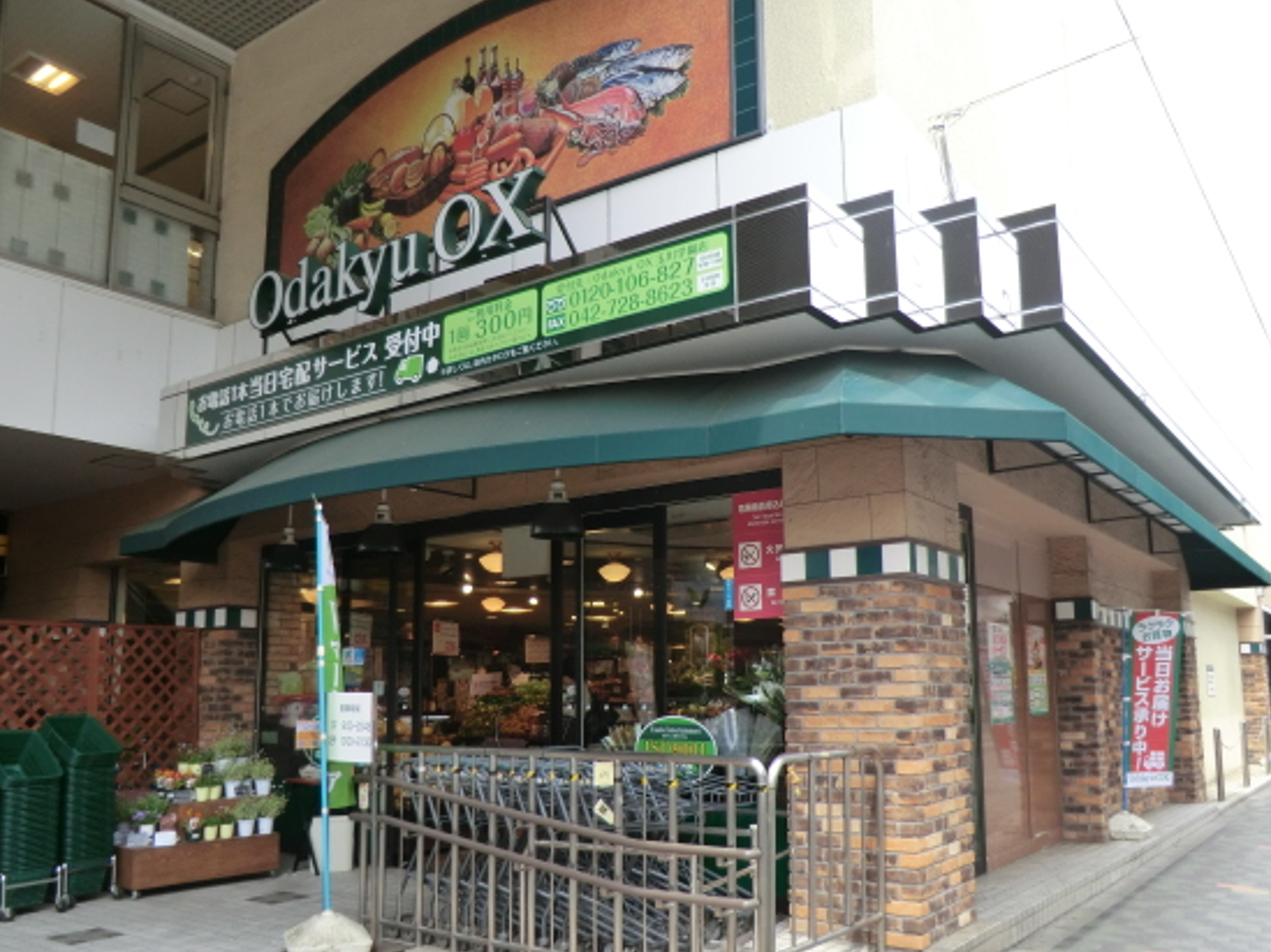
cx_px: 664
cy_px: 542
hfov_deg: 63.4
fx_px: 1027
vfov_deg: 49.5
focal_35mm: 28
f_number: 3.2
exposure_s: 1/250
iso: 80
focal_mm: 4.3
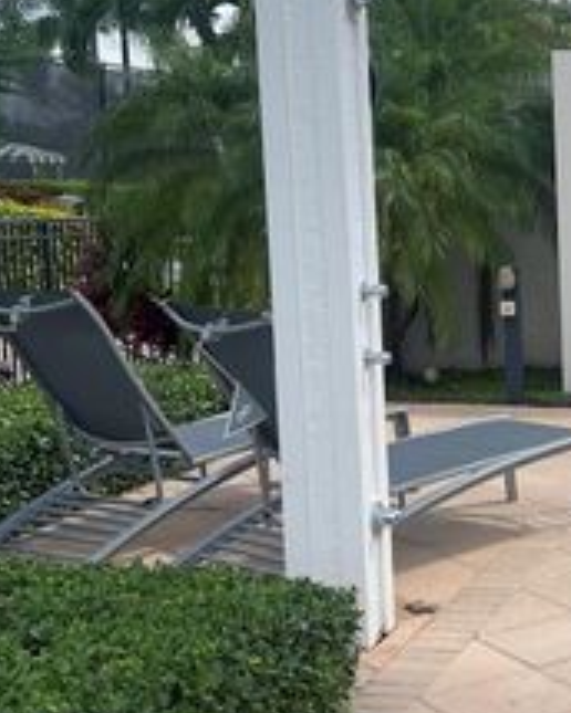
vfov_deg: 27.1
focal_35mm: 70
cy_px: 386
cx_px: 810
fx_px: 1479
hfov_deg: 19.5
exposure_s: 1/2915
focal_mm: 5.7
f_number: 1.5
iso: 50
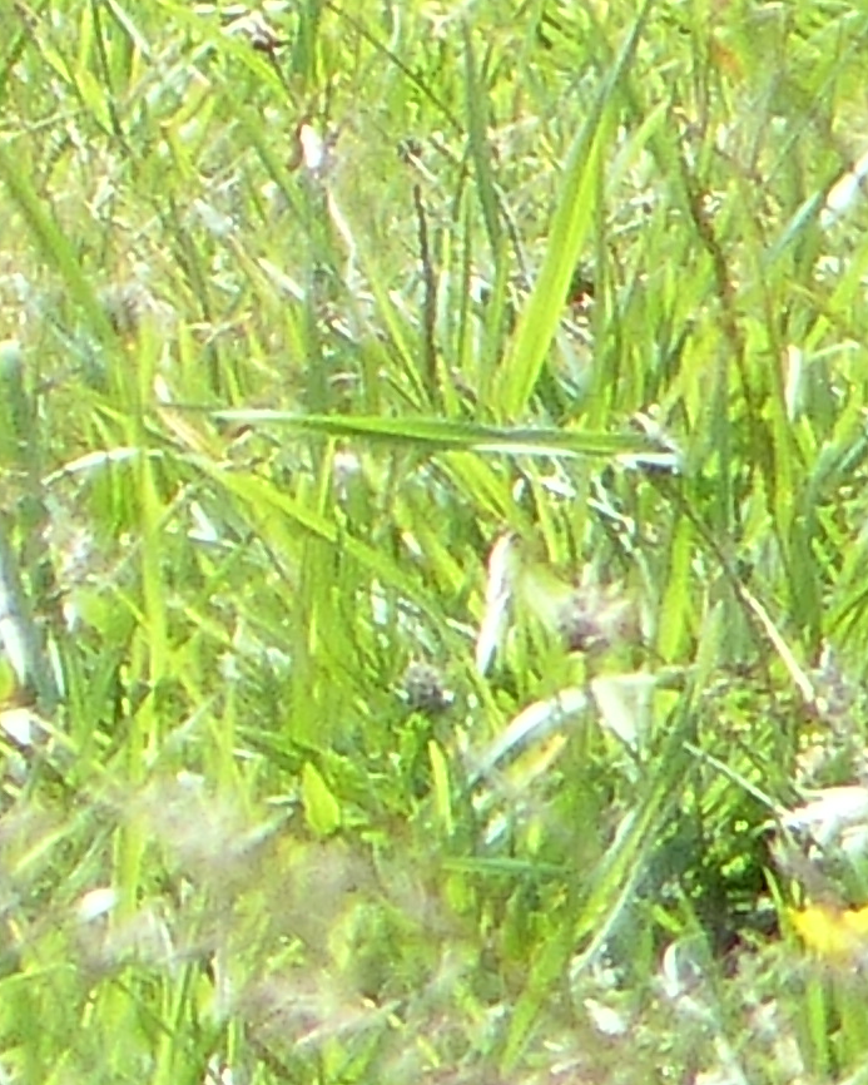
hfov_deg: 0.3
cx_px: 282
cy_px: -560
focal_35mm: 5409
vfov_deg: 0.4
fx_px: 173662
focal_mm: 108
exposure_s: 1/320
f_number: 4
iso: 100
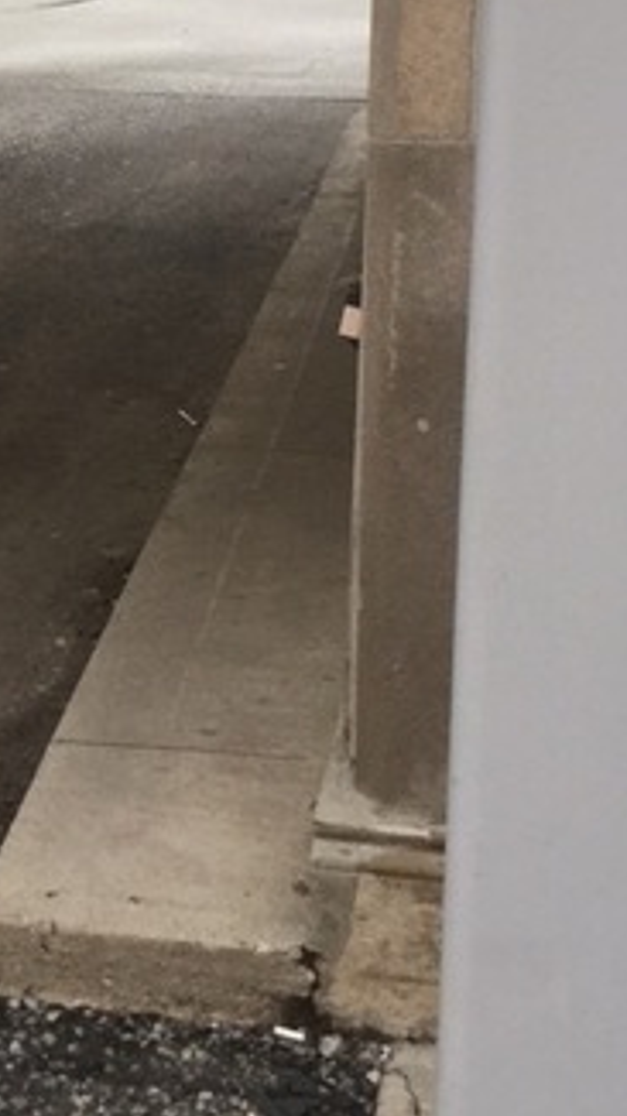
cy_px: 188
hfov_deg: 14.0
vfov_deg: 25.1
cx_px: -154
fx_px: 2457
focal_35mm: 83
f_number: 2.4
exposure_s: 1/120
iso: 40
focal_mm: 3.3
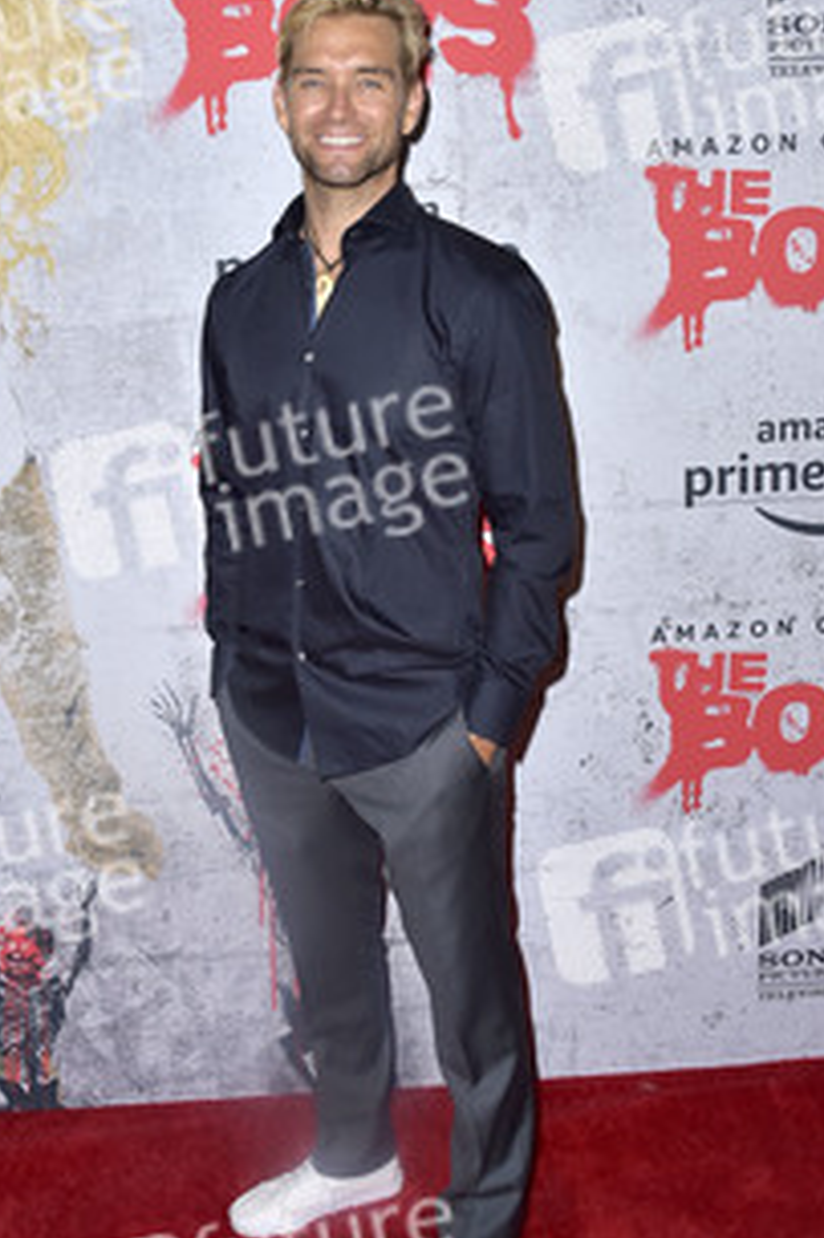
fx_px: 1444
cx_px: 380
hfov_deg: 31.8
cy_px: 686
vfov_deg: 46.3
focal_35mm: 42
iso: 320
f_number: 7.1
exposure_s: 1/250
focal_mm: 32
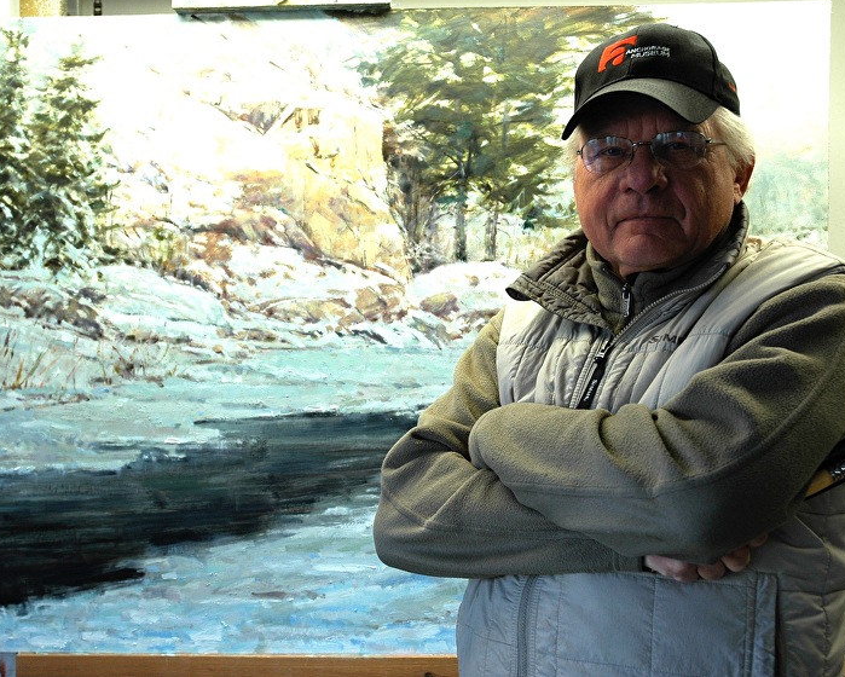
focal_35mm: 50
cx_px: 359
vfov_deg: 30.5
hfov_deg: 37.5
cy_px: 337
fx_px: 1240
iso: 200
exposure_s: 1/60
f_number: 5
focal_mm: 29
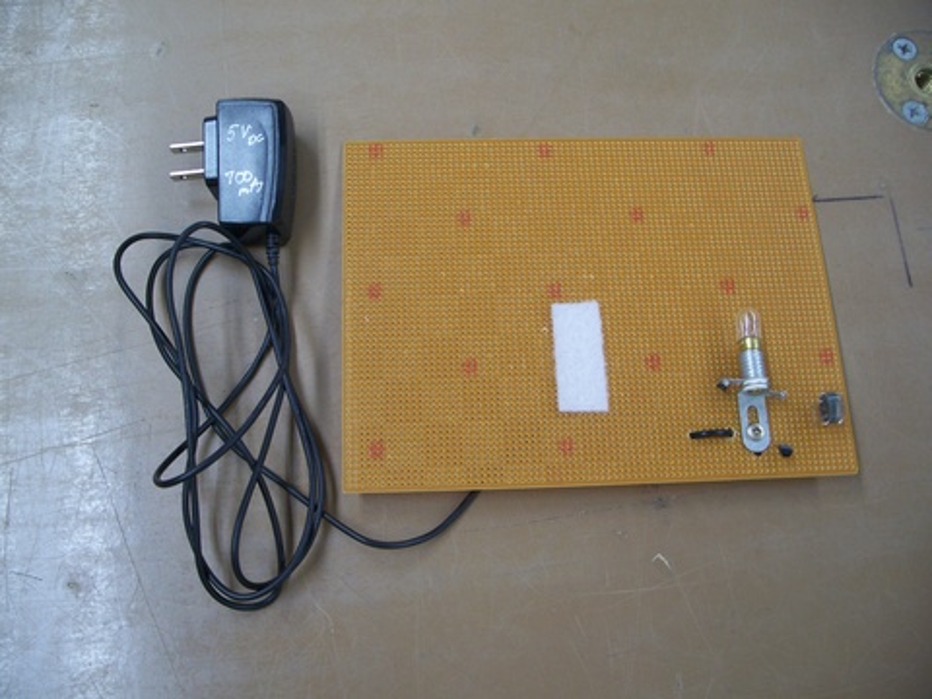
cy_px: 350
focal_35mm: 37
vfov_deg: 38.7
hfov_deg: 50.1
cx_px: 466
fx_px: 996
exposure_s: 1/30
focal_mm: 7.8
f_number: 2.8
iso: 160
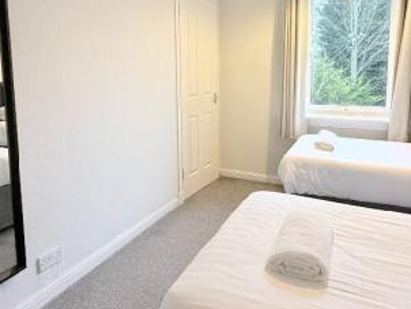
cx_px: 214
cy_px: 105
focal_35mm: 27
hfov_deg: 65.3
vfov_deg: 50.6
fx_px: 321
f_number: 2.2
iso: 250
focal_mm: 2.22
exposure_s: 1/100
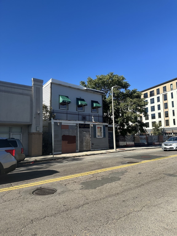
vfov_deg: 71.6
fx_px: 164
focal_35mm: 24
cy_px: 118
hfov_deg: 56.8
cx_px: 88
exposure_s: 1/2967
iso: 80
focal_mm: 6.86
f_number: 1.78
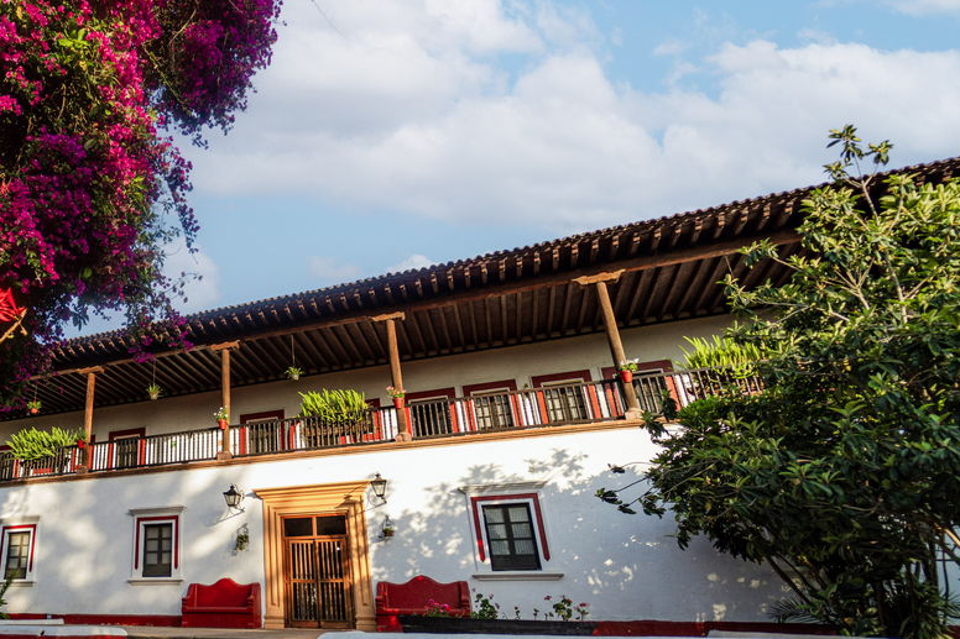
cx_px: 174
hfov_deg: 67.9
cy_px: 366
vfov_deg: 54.9
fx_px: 613
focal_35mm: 23
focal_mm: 14
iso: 250
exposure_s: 1/1250
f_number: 2.8
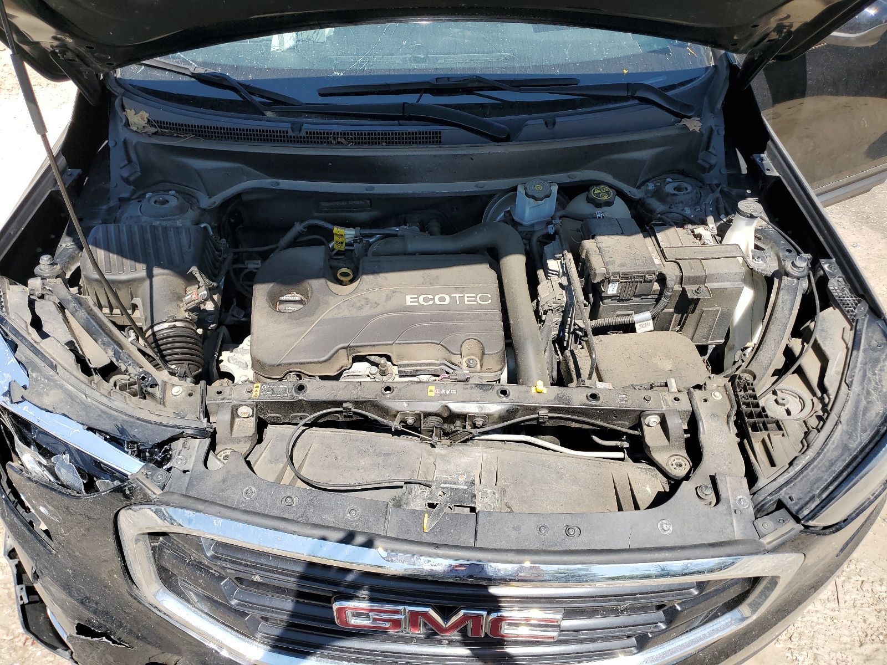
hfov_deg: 67.3
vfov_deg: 53.1
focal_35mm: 26
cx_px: 444
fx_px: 666
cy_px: 332
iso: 50
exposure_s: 1/1667
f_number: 1.5
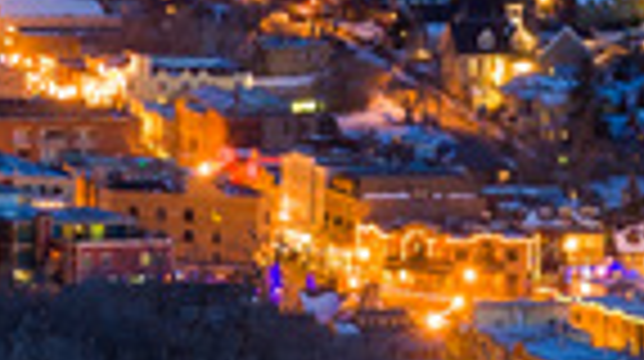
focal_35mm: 378
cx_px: 293
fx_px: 6446
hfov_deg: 5.7
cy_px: -475
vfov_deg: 3.2
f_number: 11
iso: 200
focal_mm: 66
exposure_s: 13
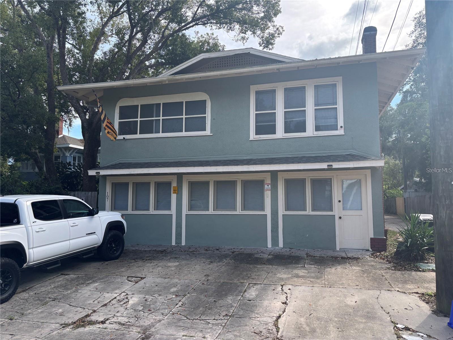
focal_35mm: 26
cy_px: 170
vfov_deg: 53.1
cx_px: 226
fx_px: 340
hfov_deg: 67.3
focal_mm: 5.96
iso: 50
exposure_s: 1/781
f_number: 1.6
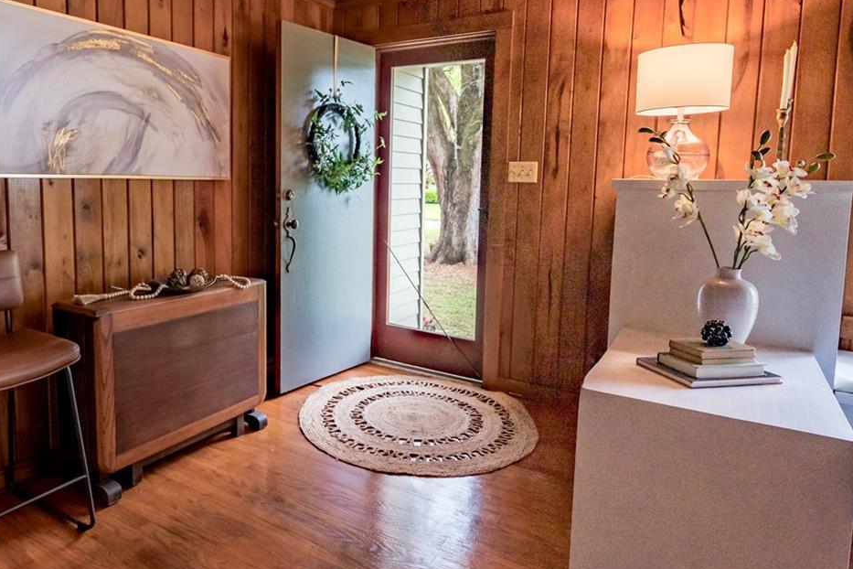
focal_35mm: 24
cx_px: 341
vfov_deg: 52.9
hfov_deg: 73.0
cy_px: 235
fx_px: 569
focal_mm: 14
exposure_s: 1/80
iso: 400
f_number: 8
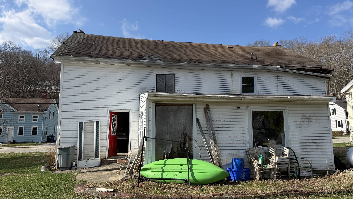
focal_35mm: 27
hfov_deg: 69.9
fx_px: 253
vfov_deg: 42.9
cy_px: 96
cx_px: 181
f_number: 1.78
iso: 80
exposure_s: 1/4405
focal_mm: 6.76
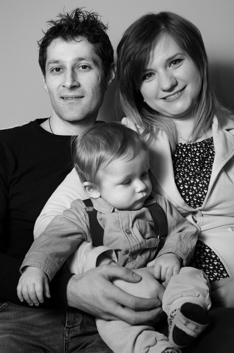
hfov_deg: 25.6
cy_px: 176
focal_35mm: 52
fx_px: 514
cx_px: 117
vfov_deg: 37.9
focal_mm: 35
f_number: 8
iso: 400
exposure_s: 1/60
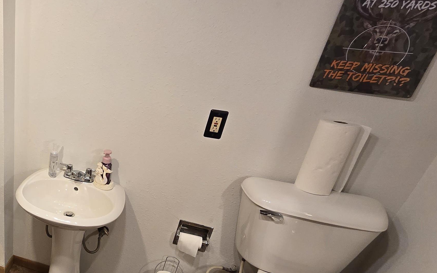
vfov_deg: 48.8
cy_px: 172
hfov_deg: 61.7
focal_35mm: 25
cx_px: 48
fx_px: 298
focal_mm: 2.2
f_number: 2.2
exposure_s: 1/60
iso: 200
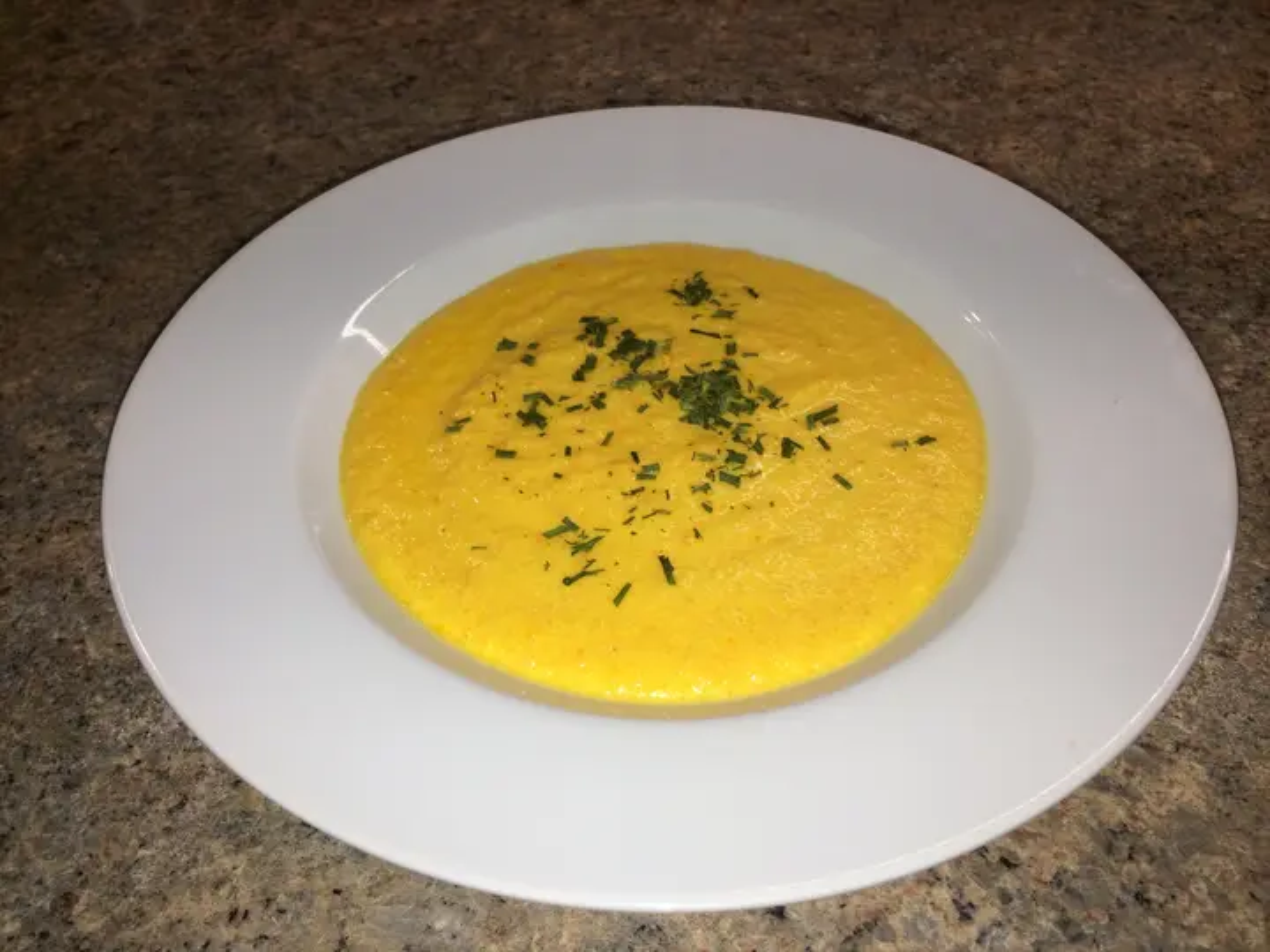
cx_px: 635
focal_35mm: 29
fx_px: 1064
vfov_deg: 48.2
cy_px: 476
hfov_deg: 61.7
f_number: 2.2
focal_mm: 4.15
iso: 32
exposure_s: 1/148
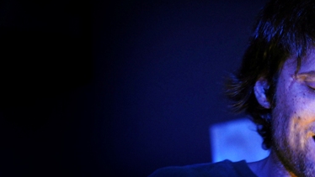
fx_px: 1787
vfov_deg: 5.7
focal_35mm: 214
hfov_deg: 10.0
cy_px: 78
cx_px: 241
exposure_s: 1/50
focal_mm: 85
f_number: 2.8
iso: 1000
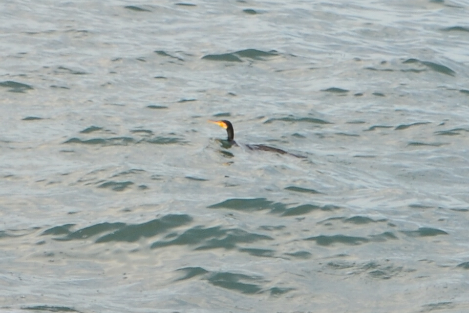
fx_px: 879
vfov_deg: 20.2
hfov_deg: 29.9
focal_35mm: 68
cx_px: 234
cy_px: 156
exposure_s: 1/80
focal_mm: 45
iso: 200
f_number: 10
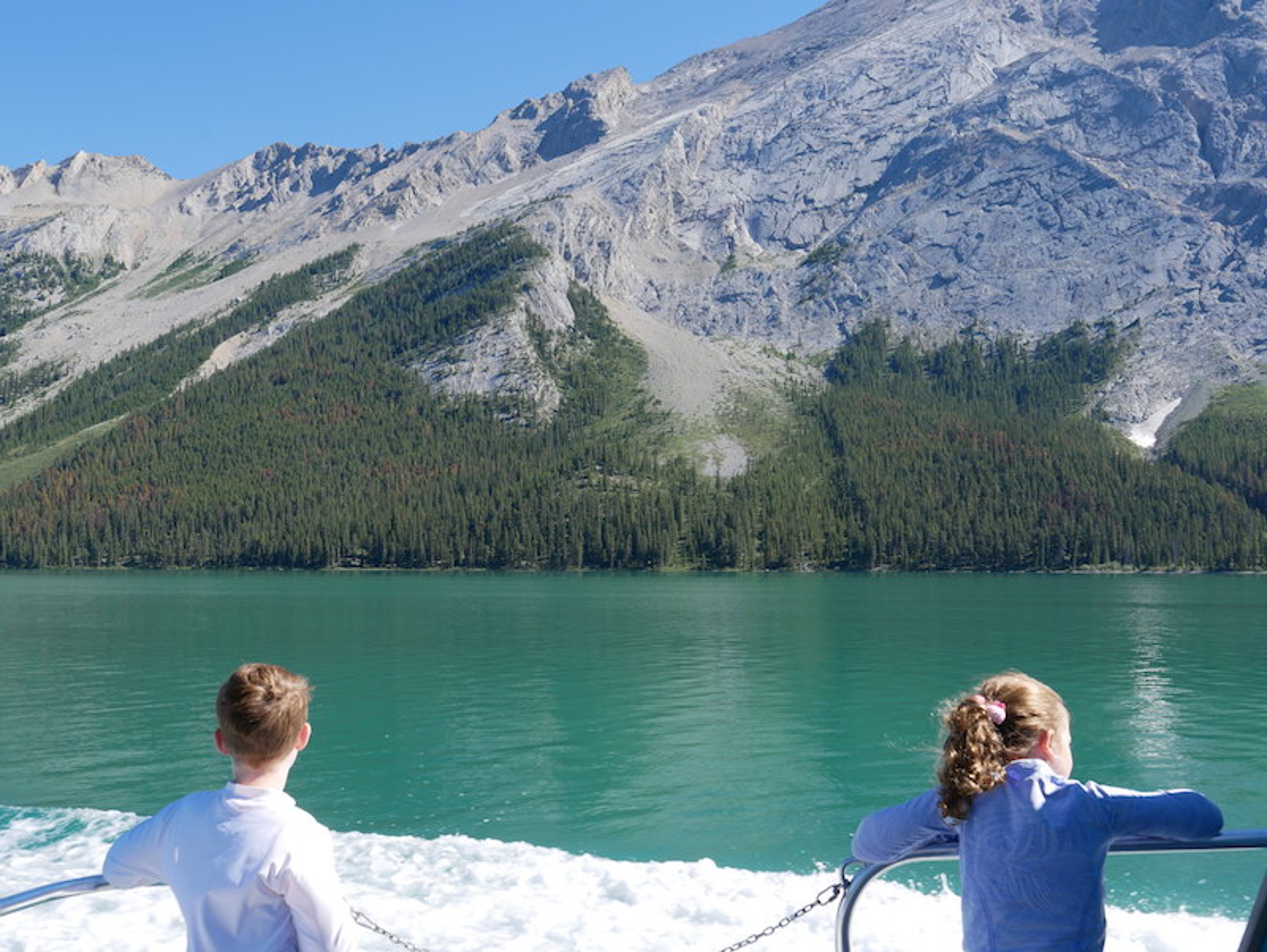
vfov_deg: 44.2
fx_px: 1172
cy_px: 476
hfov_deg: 56.8
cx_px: 634
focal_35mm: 32
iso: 200
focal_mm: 16
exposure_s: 1/400
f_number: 6.3
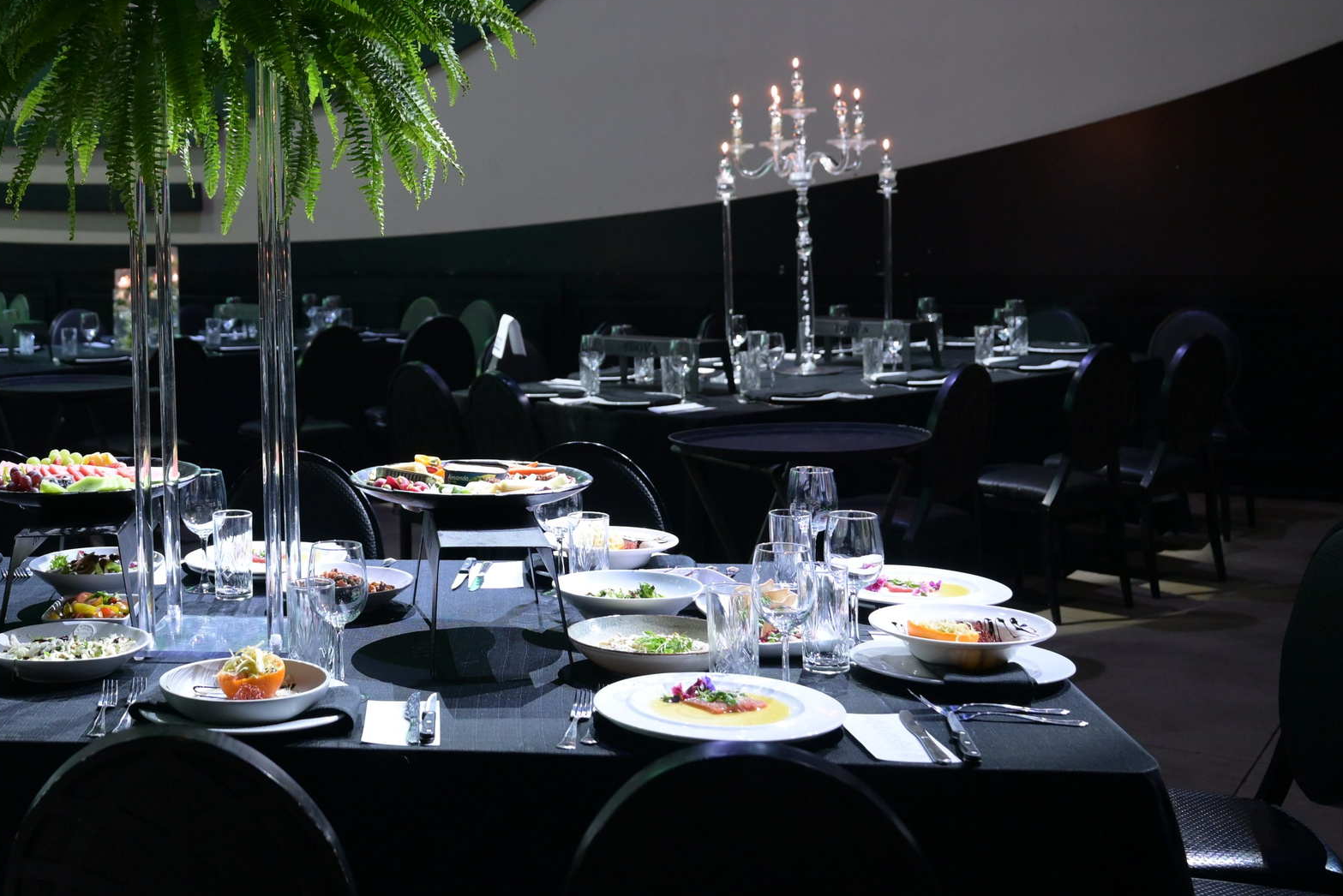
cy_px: 178
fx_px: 1829
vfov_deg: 27.0
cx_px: 249
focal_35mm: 49
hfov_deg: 38.6
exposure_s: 1/80
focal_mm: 30
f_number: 4
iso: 1600
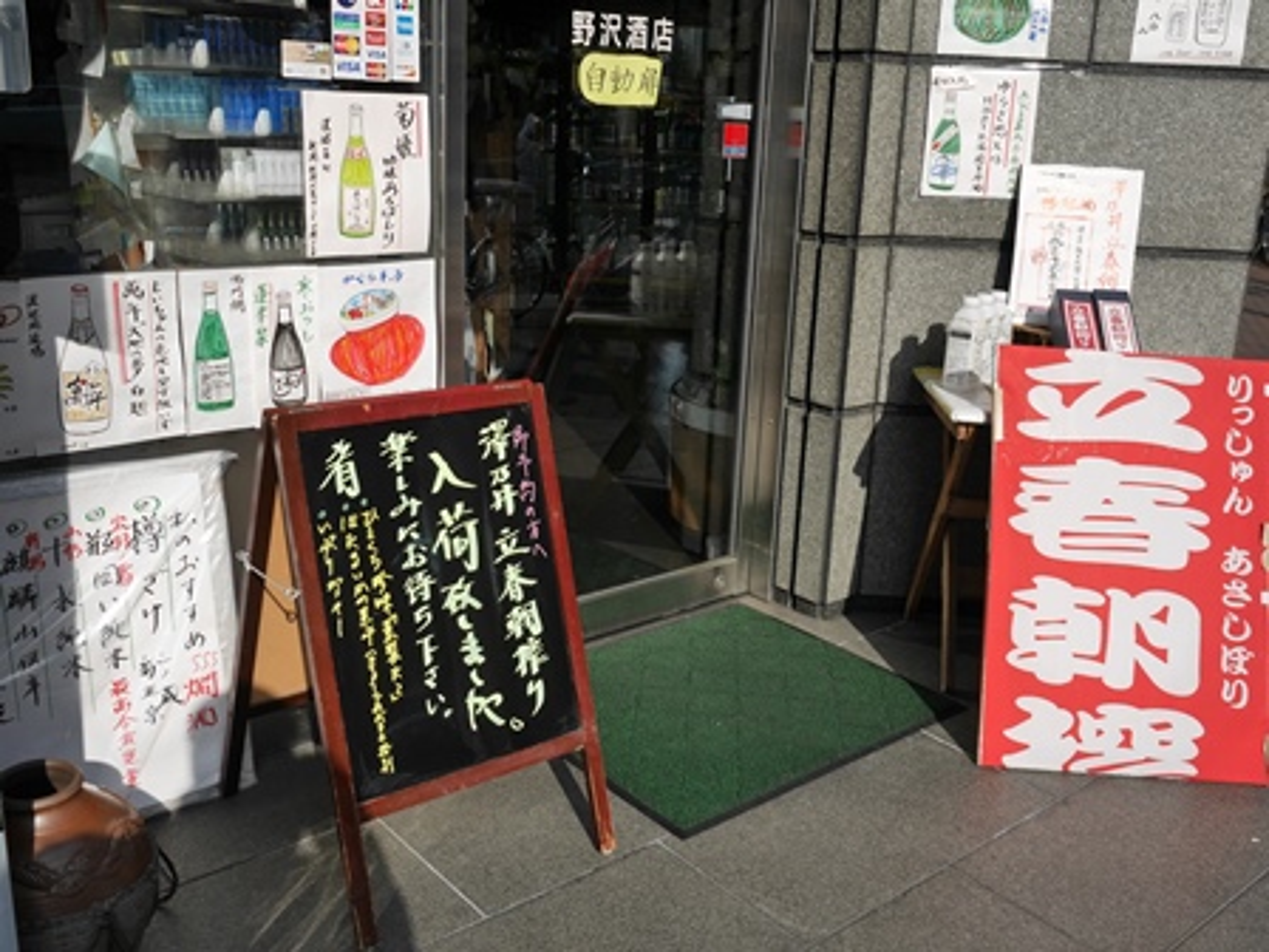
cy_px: 476
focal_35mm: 34
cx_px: 634
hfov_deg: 54.0
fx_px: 1246
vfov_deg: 41.8
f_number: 6.3
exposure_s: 1/1000
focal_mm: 17
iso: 200
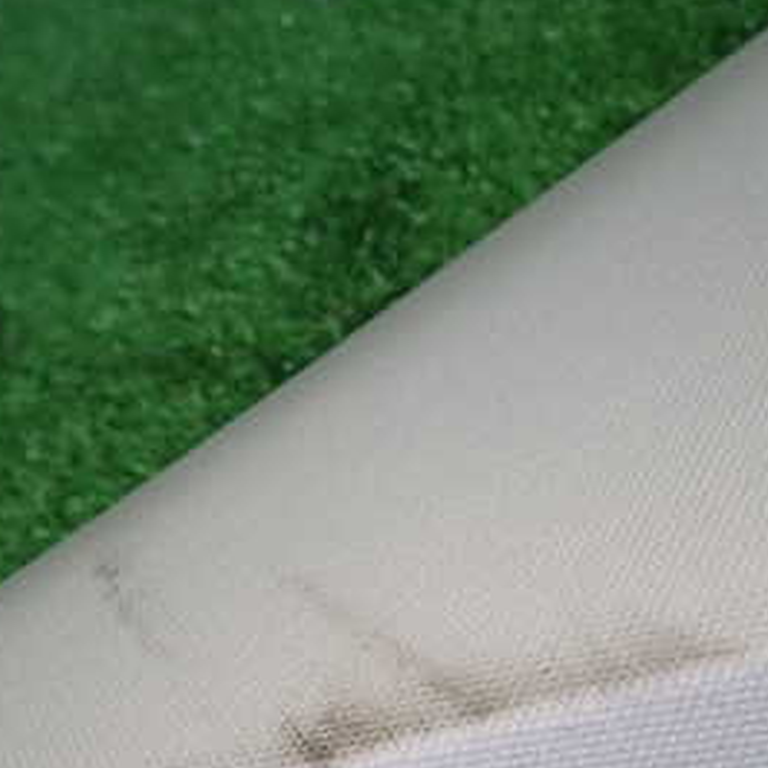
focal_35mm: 50
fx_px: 1255
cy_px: 591
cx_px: 316
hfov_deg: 33.9
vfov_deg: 33.2
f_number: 2
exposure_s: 1/100
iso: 100
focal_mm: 4.5
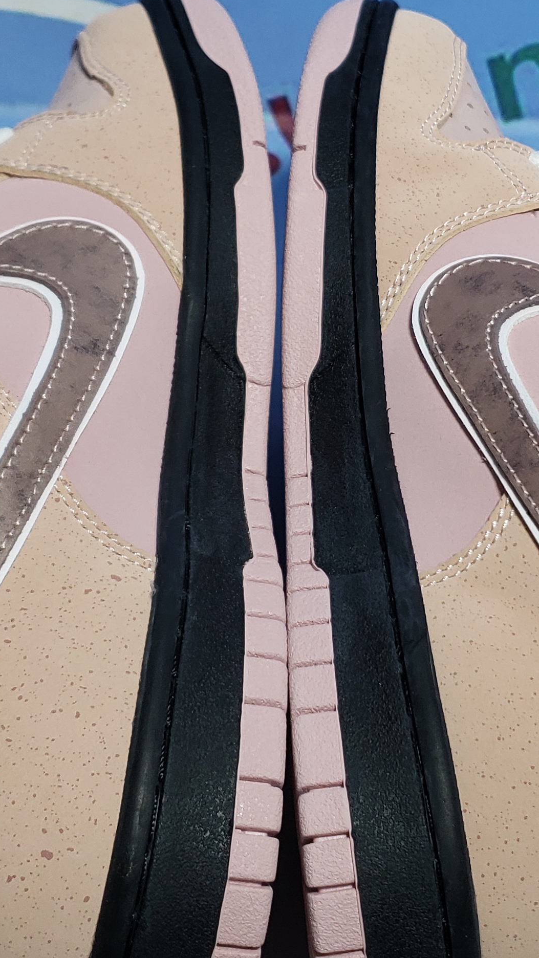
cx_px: 330
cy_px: 381
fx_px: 1550
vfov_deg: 34.2
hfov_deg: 19.7
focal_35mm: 61
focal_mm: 4.3
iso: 50
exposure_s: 1/472
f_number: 1.5
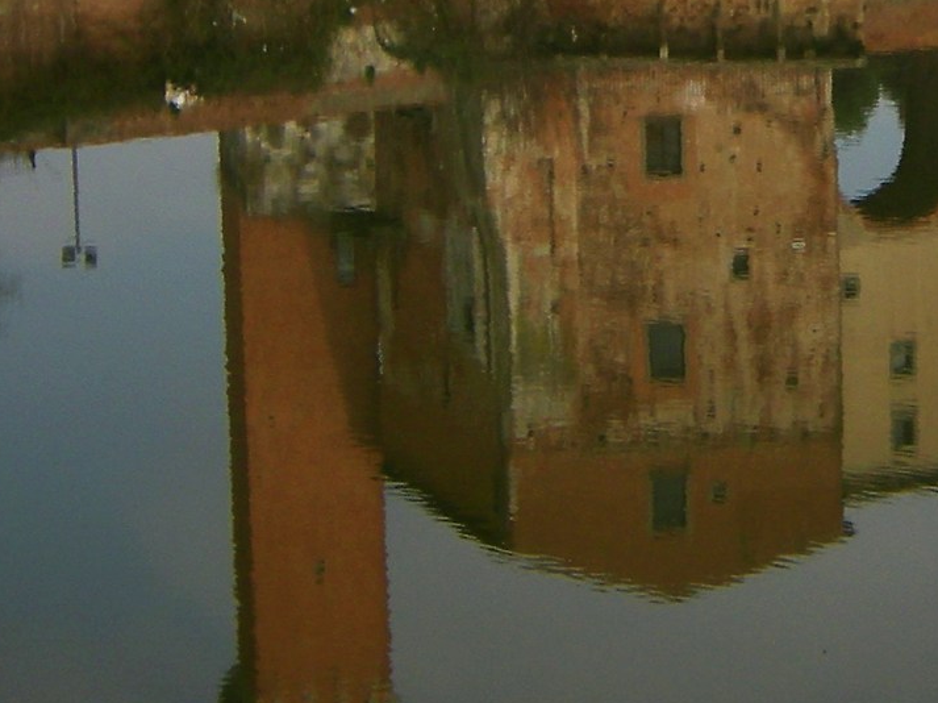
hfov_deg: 15.2
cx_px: 880
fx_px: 3467
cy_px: -21
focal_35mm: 128
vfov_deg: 11.4
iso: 64
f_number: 6.4
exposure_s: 1/163
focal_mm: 6.3
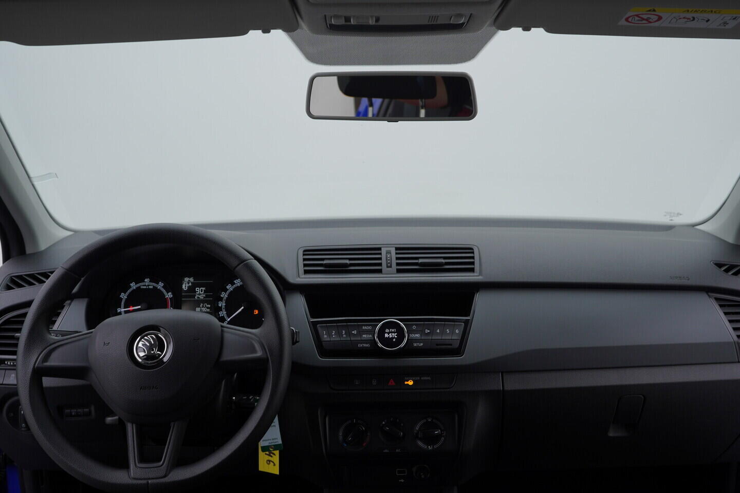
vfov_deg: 36.9
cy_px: 246
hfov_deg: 53.1
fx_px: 740
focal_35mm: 36
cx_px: 370
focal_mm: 24
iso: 125
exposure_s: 1/80
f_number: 4
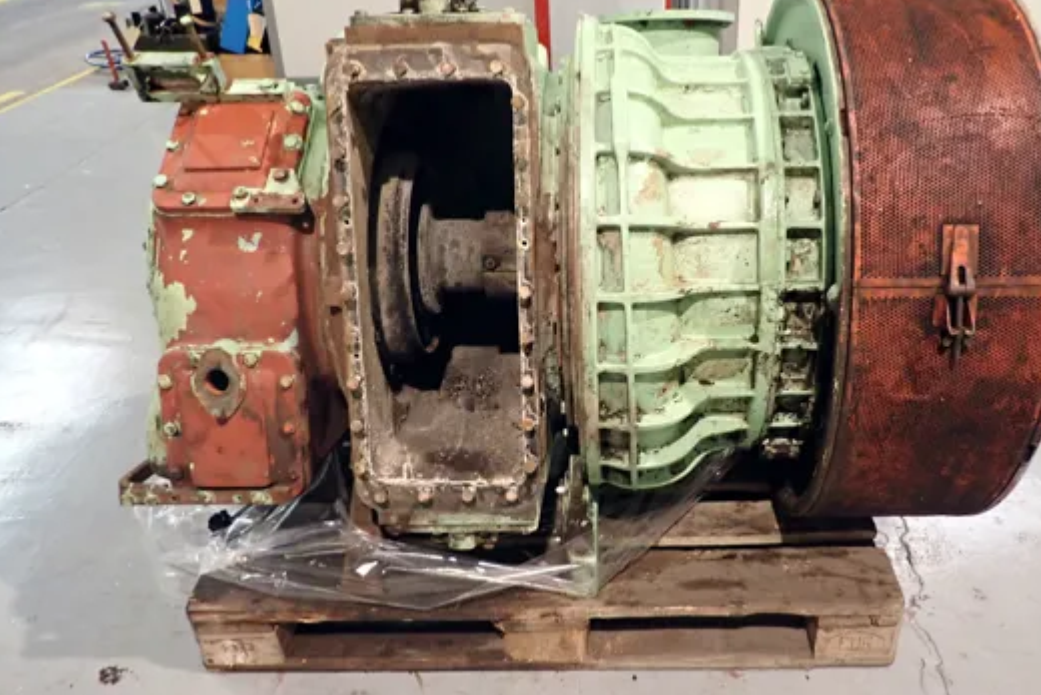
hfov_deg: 60.0
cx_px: 595
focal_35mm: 31
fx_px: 897
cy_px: 319
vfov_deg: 42.3
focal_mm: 4.5
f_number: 2
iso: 500
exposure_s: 1/30
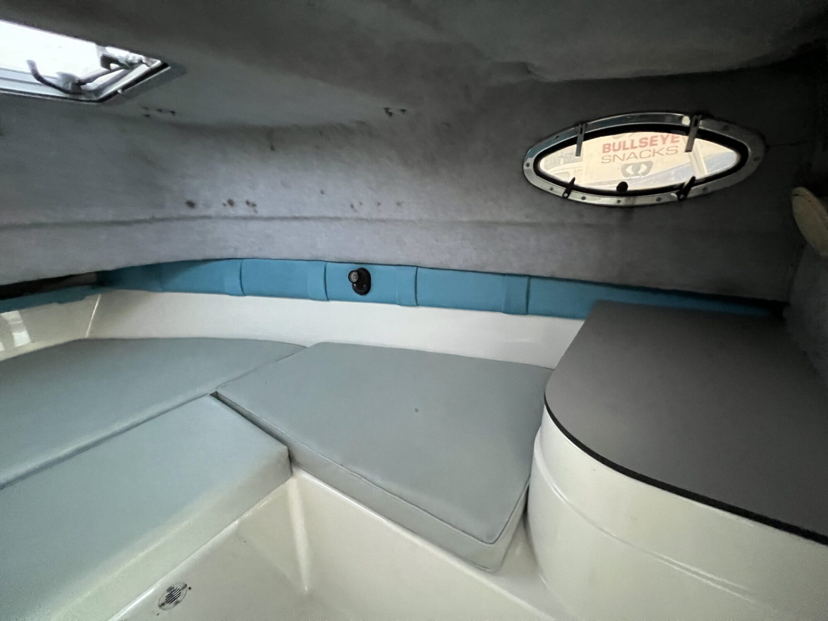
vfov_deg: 89.9
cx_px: 414
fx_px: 311
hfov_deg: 106.2
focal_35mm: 13
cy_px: 310
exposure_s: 1/60
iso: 1000
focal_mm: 1.57
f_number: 1.8
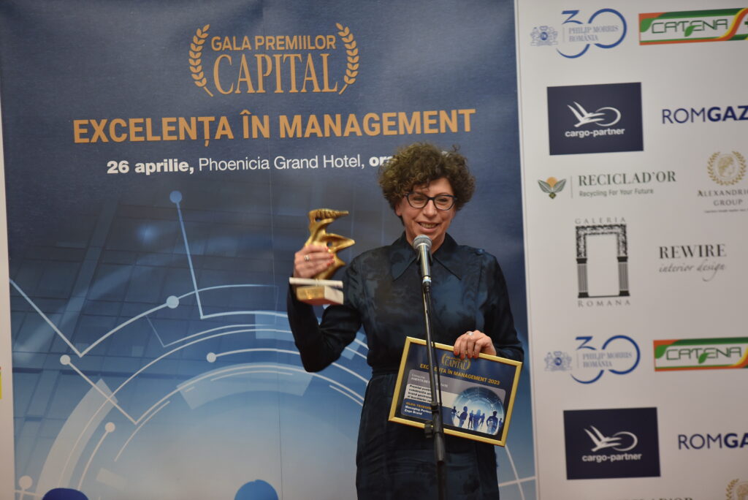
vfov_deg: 6.9
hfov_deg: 10.3
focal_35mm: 200
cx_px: 374
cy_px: 250
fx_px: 4158
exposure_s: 1/125
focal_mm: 200
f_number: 3.5
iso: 1000
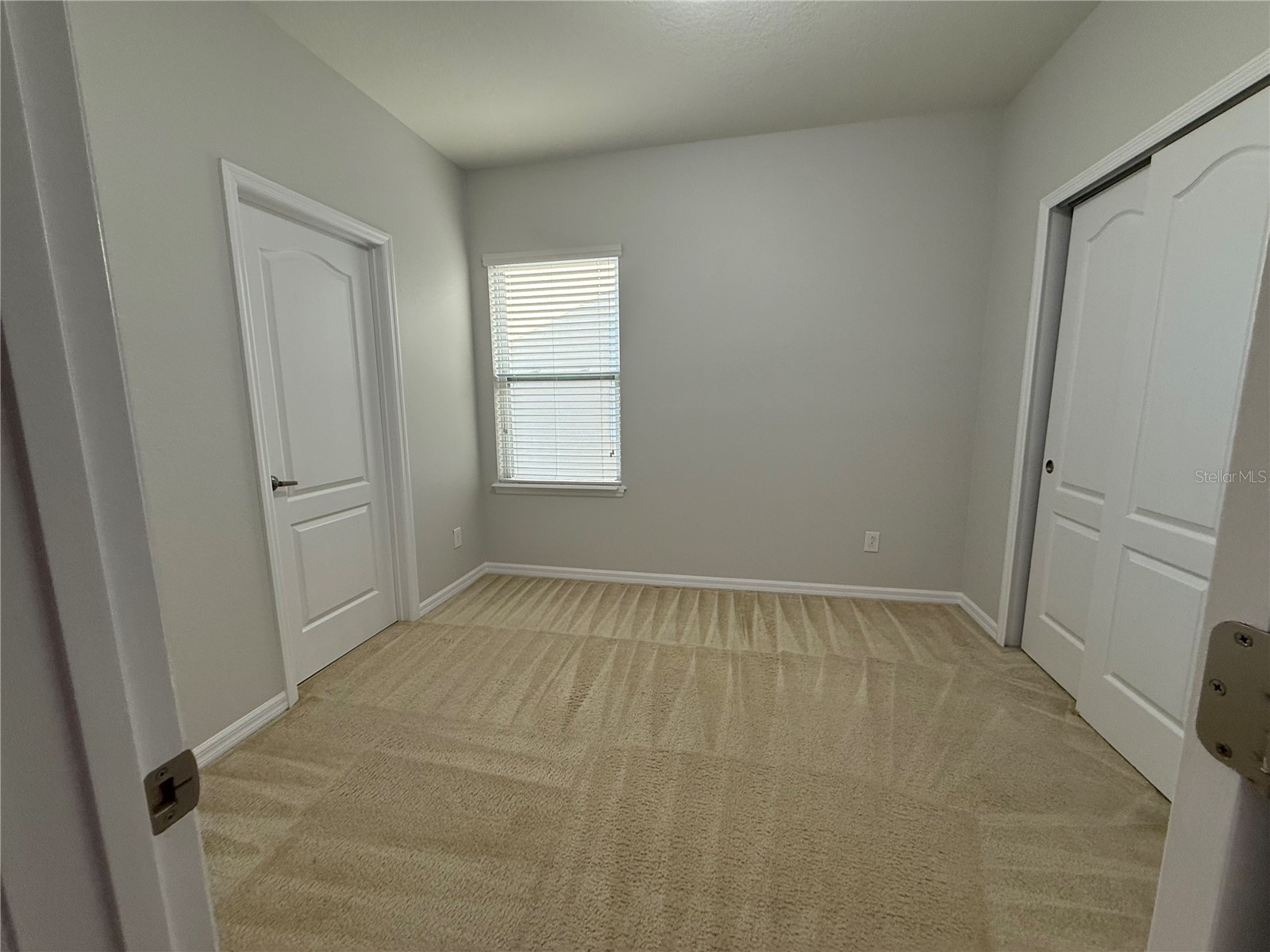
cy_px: 476
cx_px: 635
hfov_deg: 102.1
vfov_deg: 85.7
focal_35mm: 14
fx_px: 514
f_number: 2.2
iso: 125
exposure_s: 1/120
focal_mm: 2.22
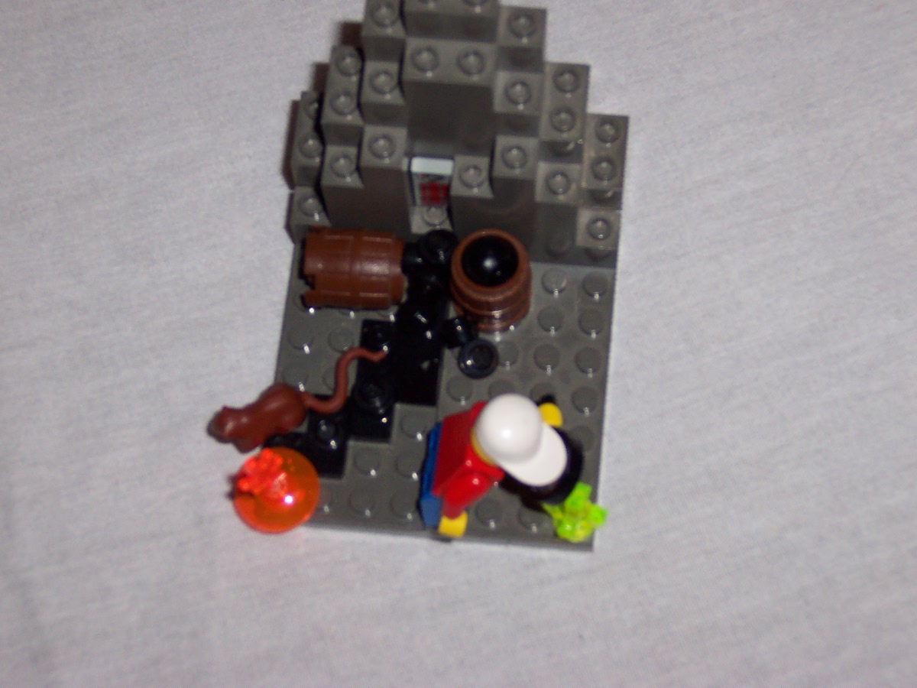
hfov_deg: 20.0
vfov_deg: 15.1
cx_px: 458
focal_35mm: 98
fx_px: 2596
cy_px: 344
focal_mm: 15.2
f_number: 4
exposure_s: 1/90
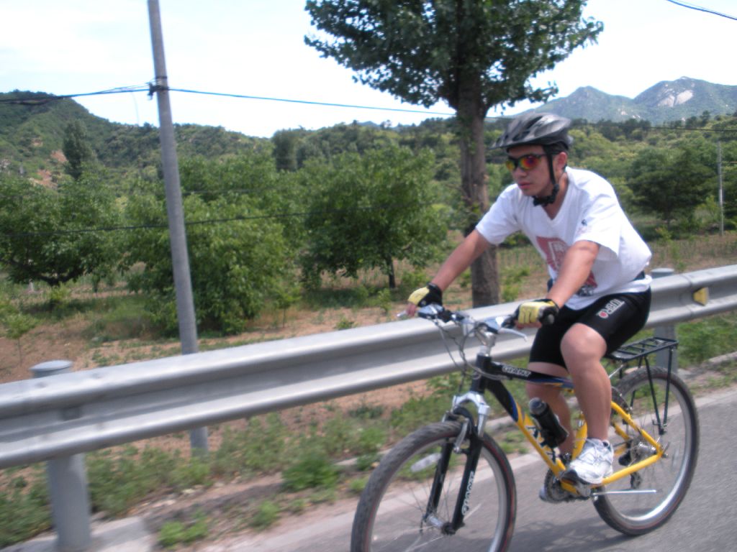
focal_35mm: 36
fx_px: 766
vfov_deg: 39.7
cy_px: 276
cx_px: 368
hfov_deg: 51.4
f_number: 3.5
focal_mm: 6.3
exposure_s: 1/218
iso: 64
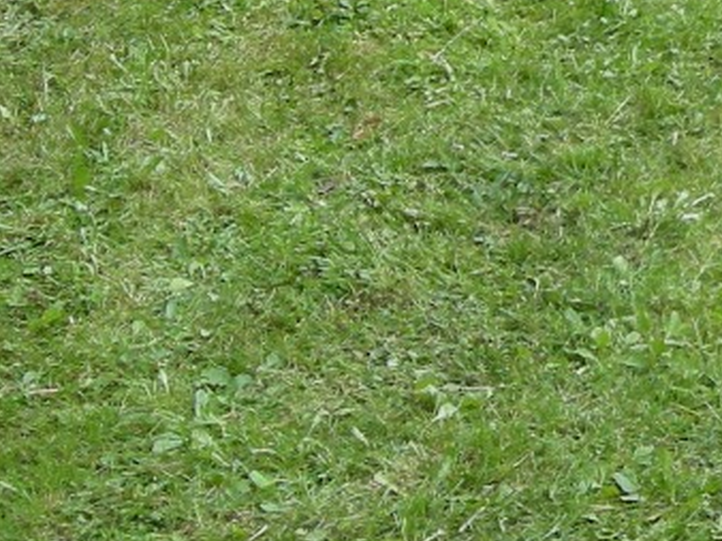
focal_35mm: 144
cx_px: 1149
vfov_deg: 10.0
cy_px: -237
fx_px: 3001
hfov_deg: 12.9
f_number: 3.2
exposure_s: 1/166
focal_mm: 6.3
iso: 50
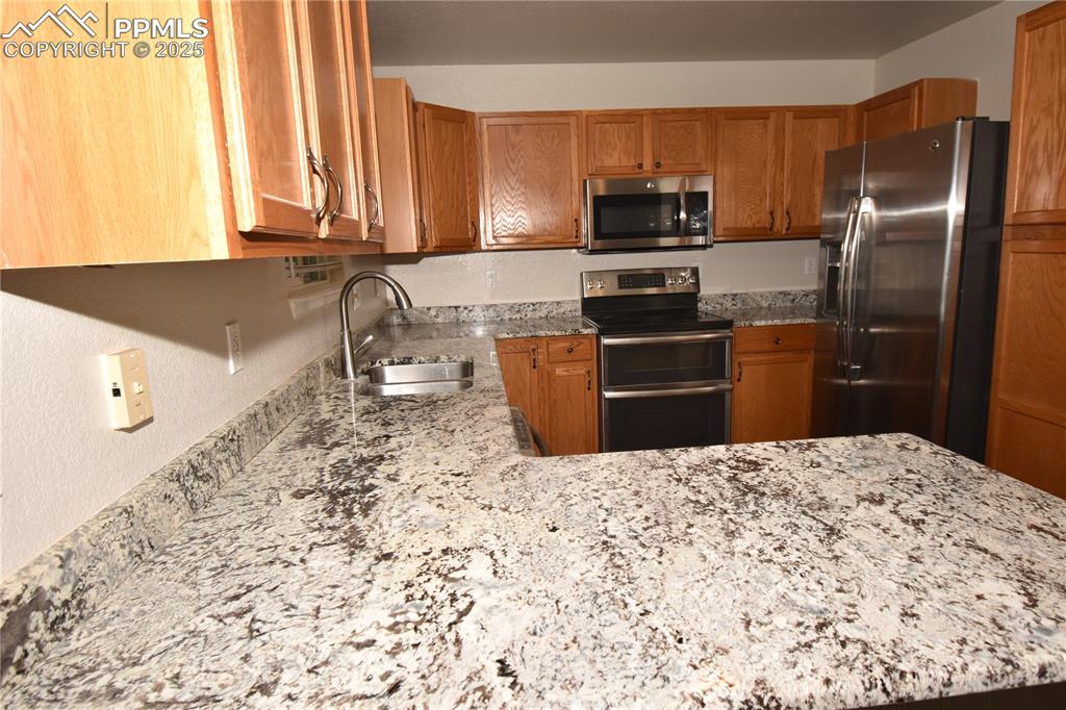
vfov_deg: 59.5
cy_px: 355
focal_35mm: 21
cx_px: 533
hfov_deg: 81.2
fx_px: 622
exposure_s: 1/60
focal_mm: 14
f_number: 5
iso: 100
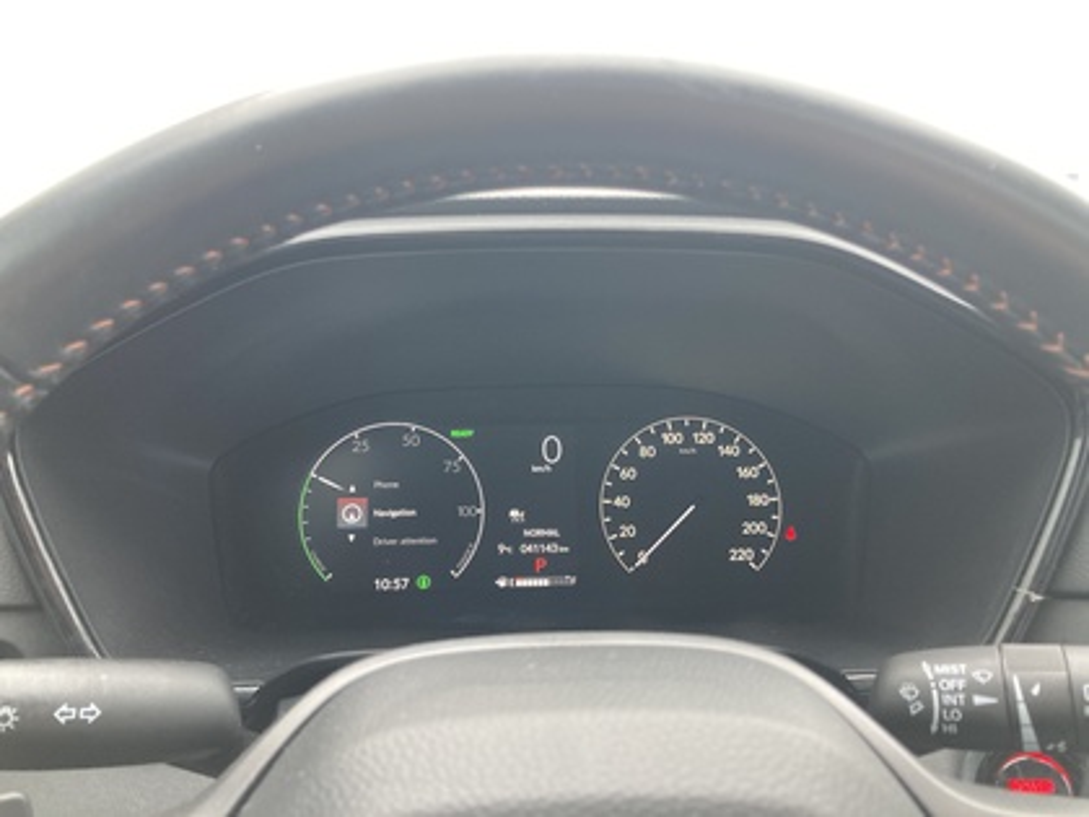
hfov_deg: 63.4
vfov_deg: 49.7
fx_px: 881
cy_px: 408
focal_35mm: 28
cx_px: 544
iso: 125
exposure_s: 1/60
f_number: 1.8
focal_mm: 3.99
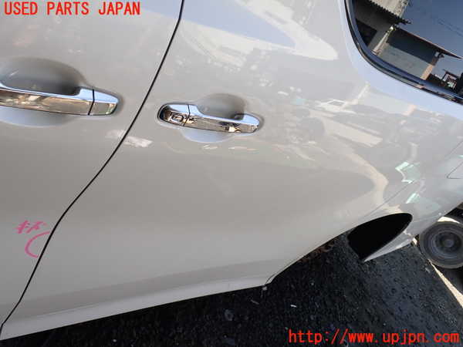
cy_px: 174
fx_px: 401
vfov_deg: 46.8
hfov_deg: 60.0
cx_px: 232
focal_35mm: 30
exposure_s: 1/320
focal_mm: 5.4
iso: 100
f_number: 3.2
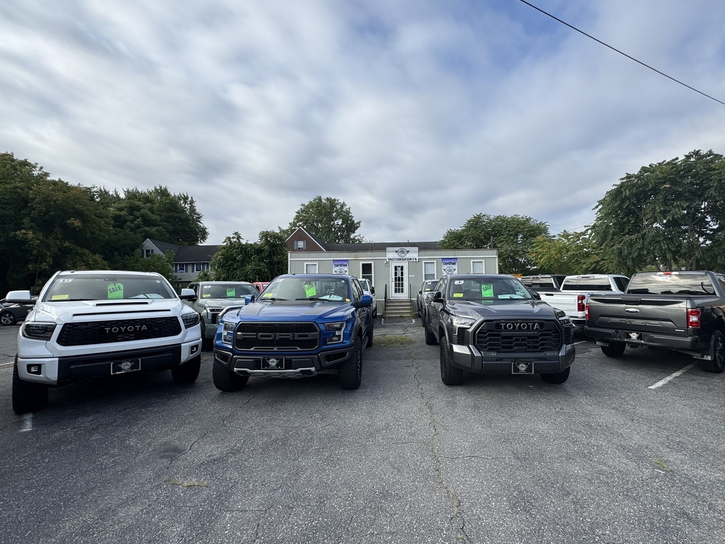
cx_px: 411
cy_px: 272
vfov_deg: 78.1
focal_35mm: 16
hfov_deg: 93.9
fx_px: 335
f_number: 2.2
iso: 40
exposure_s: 1/1299
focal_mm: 2.22
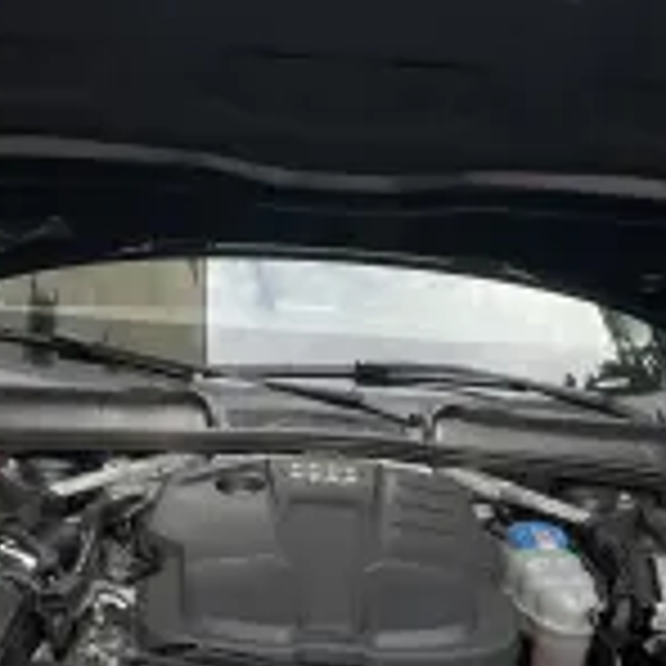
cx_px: 310
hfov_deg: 30.5
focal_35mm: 56
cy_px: 590
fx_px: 1219
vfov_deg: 29.4
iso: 32
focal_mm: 4.2
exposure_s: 1/123
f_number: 1.6
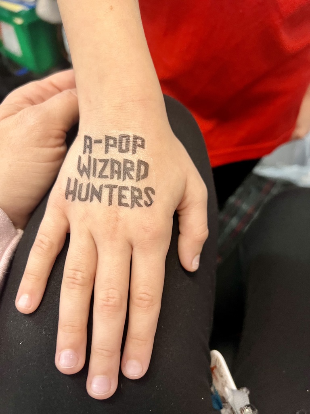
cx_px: 155
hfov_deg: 53.1
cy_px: 207
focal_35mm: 26
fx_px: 310
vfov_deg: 67.3
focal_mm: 5.7
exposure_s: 1/60
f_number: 1.5
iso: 320
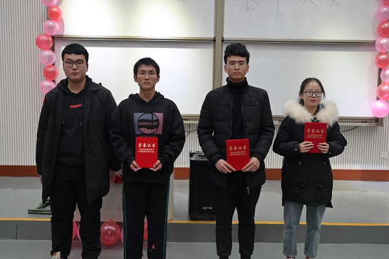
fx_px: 421
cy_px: 130
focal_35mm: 39
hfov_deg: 49.6
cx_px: 194
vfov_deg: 34.2
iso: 800
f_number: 4
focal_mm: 39
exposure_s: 1/100
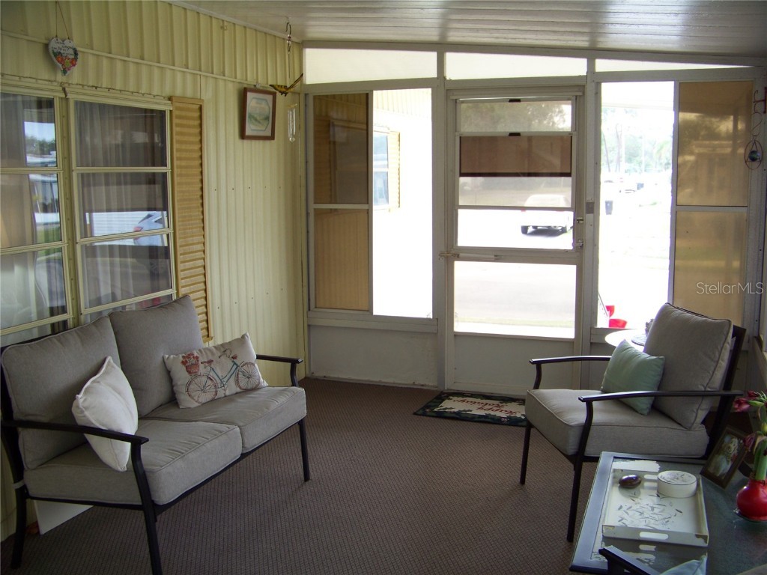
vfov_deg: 39.7
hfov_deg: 51.4
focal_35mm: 36
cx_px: 384
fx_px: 798
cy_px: 288
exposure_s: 1/40
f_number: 2.8
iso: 67
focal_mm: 5.85
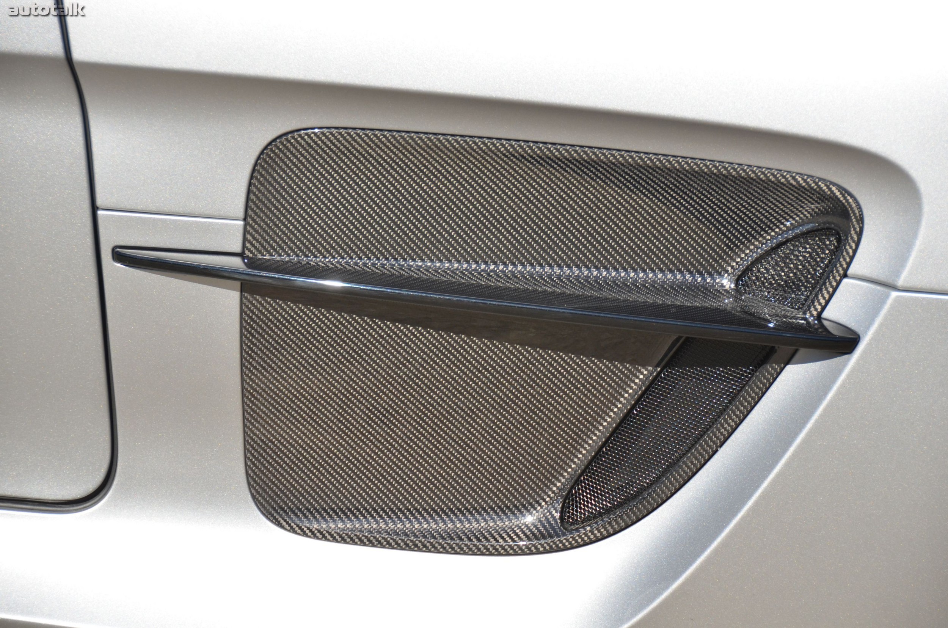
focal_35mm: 158
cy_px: 314
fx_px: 4139
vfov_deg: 8.7
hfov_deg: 13.1
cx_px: 474
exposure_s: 1/1600
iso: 400
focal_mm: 105
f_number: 5.6
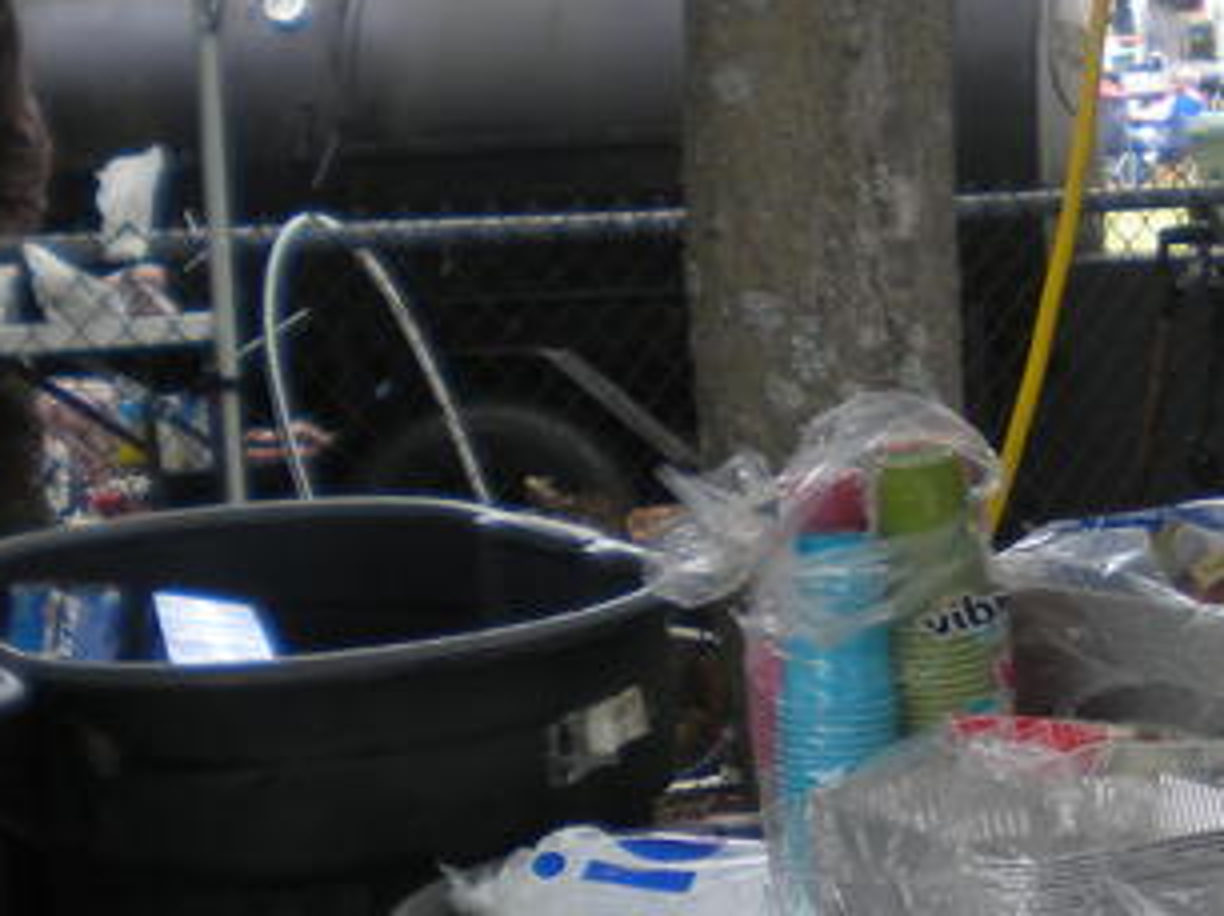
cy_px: 538
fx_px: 3639
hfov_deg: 18.3
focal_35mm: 103
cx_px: 1408
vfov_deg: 14.3
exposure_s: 1/203
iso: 80
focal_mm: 6.3
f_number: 3.1
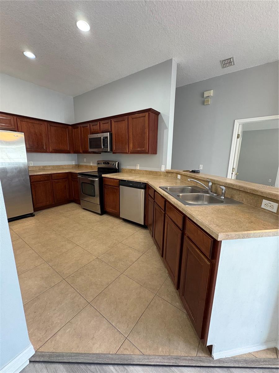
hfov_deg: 85.7
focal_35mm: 14
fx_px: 150
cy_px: 186
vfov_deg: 102.1
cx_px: 140
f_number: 2.2
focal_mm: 2.22
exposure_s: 1/60
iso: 500
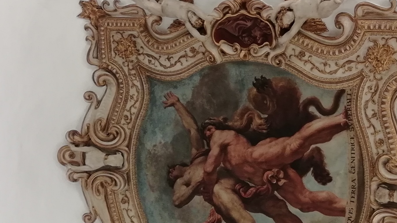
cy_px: 170
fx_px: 569
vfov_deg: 22.0
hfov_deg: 38.2
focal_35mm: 54
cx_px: 254
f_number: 2.2
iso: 160
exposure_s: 1/33.3
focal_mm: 3.46
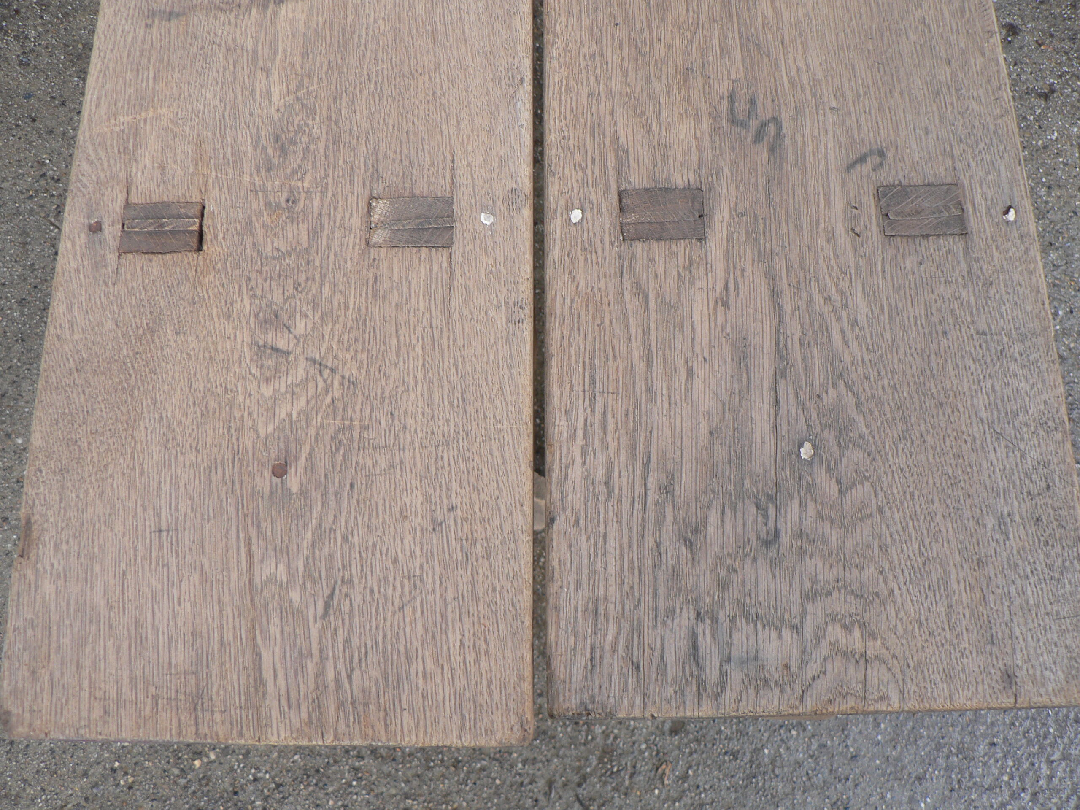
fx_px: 1123
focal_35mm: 36
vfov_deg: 39.7
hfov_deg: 51.4
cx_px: 540
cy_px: 405
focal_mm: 6
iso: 80
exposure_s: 1/60
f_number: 2.8
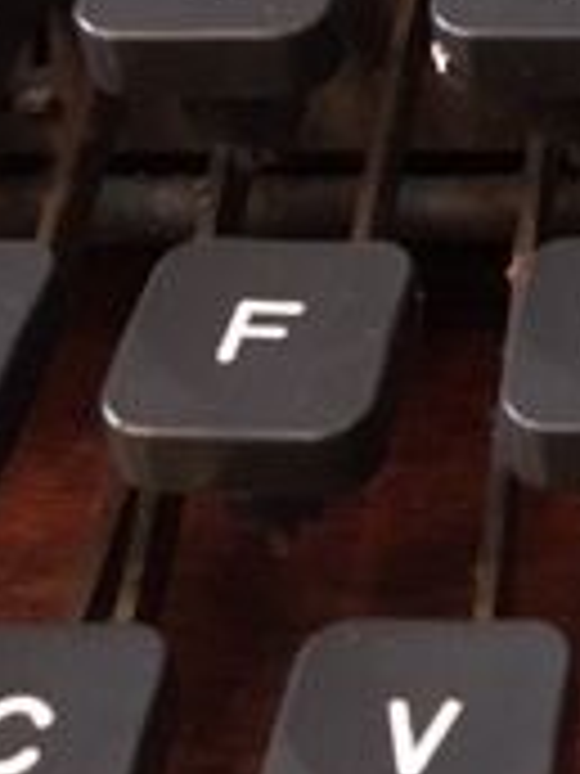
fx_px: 2413
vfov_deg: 16.6
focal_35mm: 108
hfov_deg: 12.7
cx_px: 971
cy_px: -392
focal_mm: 4.15
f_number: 2.2
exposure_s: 1/17
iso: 250
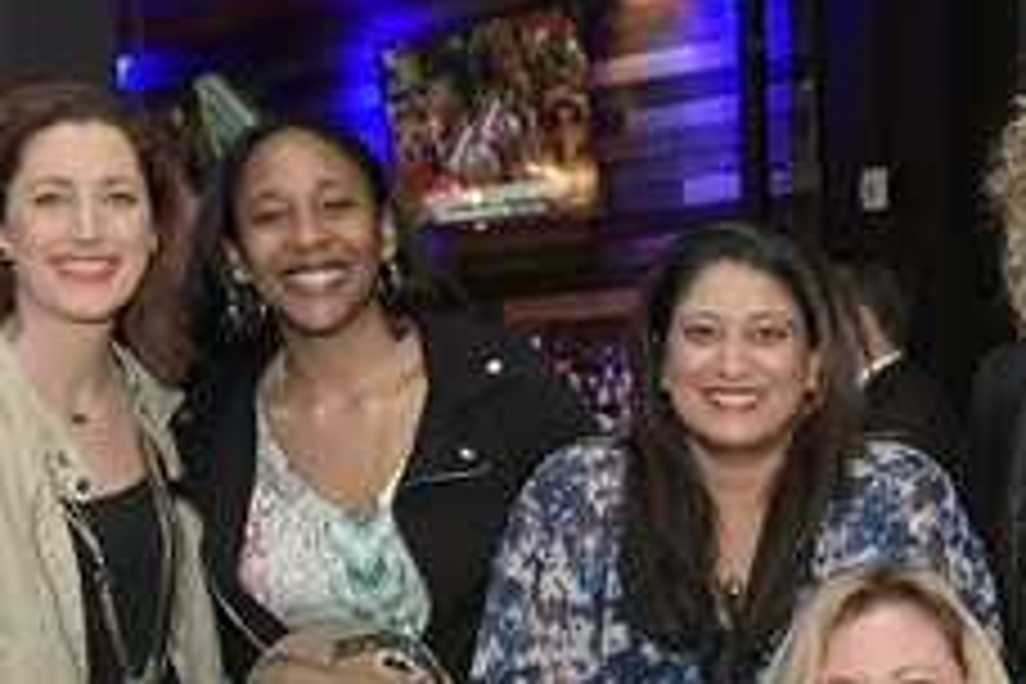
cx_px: 1022
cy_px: 556
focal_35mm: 87
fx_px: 2479
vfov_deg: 15.6
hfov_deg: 22.5
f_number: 4
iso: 2000
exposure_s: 1/100
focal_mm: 24
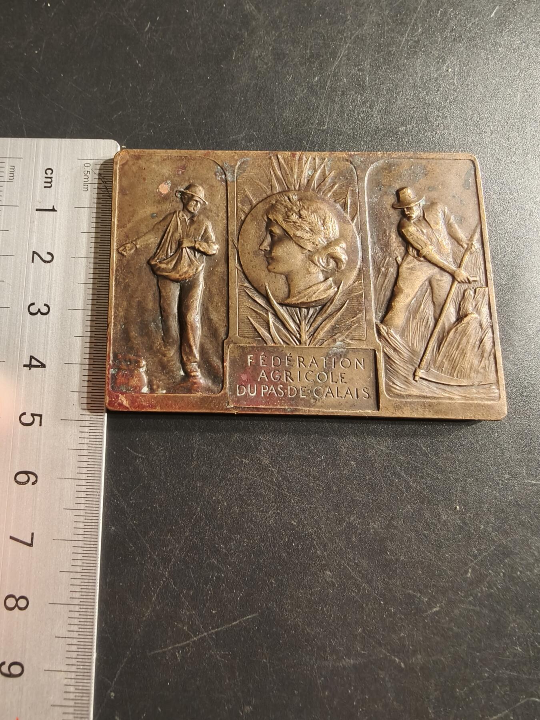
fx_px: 478
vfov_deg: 73.9
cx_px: 270
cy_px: 360
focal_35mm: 23
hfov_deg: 58.9
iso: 200
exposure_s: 1/51.3
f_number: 2
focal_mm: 2.32
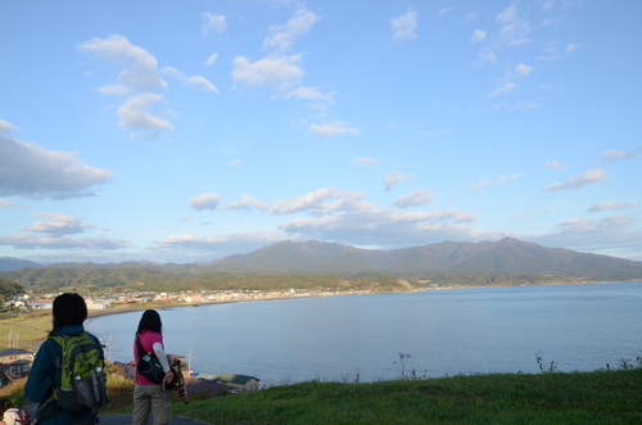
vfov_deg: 47.7
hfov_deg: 67.5
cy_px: 212
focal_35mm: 27
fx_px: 480
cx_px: 321
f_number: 9
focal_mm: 18
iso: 125
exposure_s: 1/125
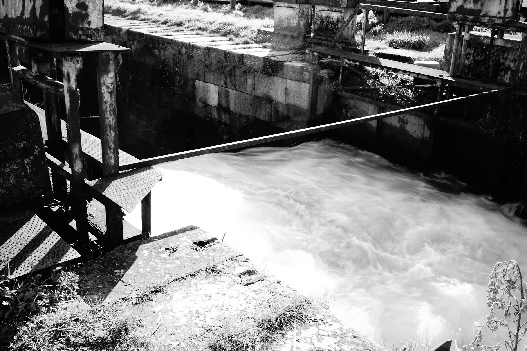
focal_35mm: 35
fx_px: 512
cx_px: 264
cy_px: 176
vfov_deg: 37.9
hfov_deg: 54.4
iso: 64
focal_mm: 35
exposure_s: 1/8
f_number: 16
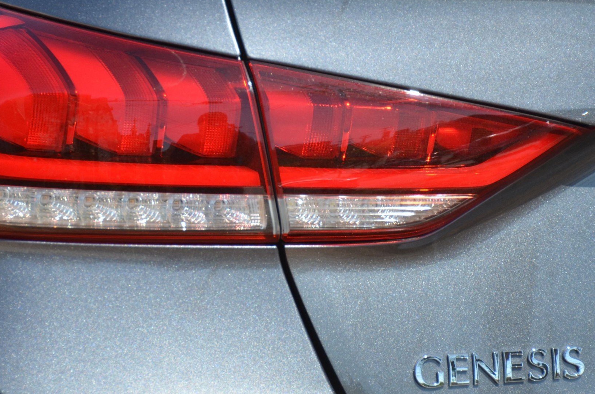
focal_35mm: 300
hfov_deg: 6.9
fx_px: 4948
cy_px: 124
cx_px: 227
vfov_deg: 4.6
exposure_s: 1/1250
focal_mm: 130
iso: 400
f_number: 5.6
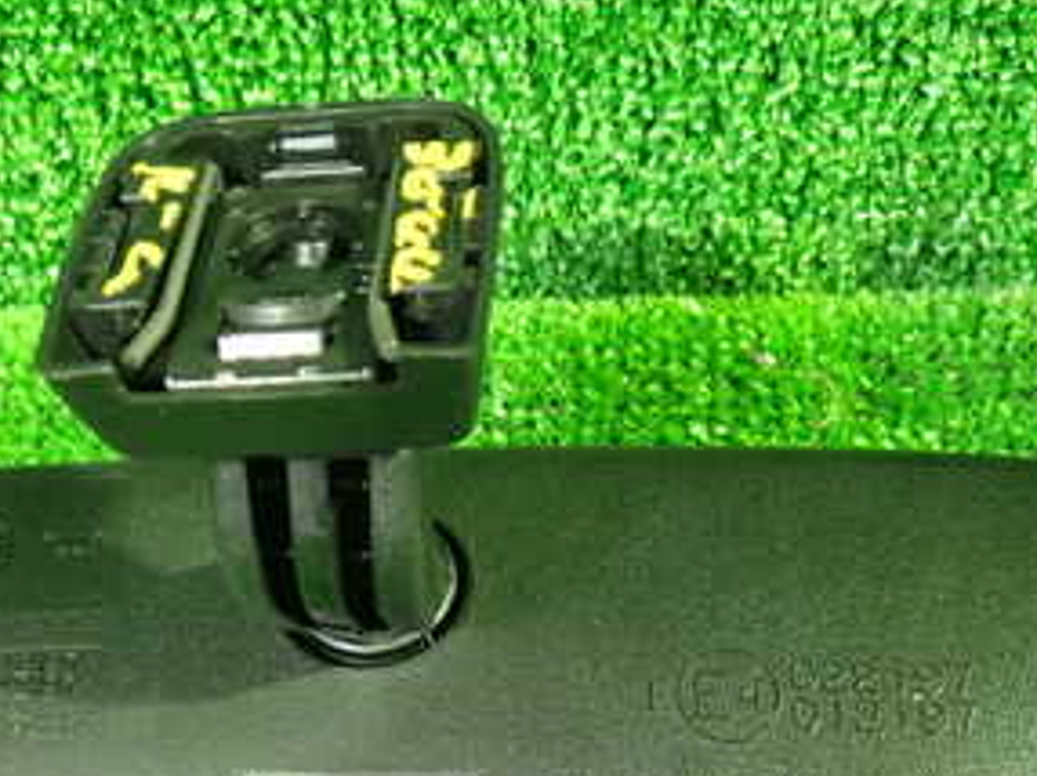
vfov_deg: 23.1
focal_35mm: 63
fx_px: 1886
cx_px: 377
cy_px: 569
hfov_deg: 30.6
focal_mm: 5.4
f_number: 2.3
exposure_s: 1/13
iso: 800
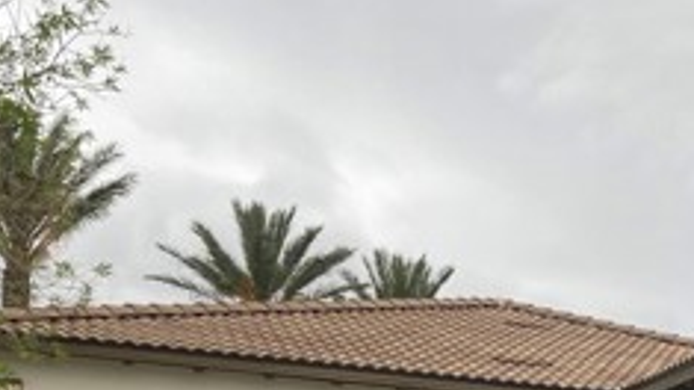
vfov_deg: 13.6
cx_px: 656
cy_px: 609
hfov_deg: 24.7
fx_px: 1527
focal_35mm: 83
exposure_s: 1/165
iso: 20
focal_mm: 3.99
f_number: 1.8
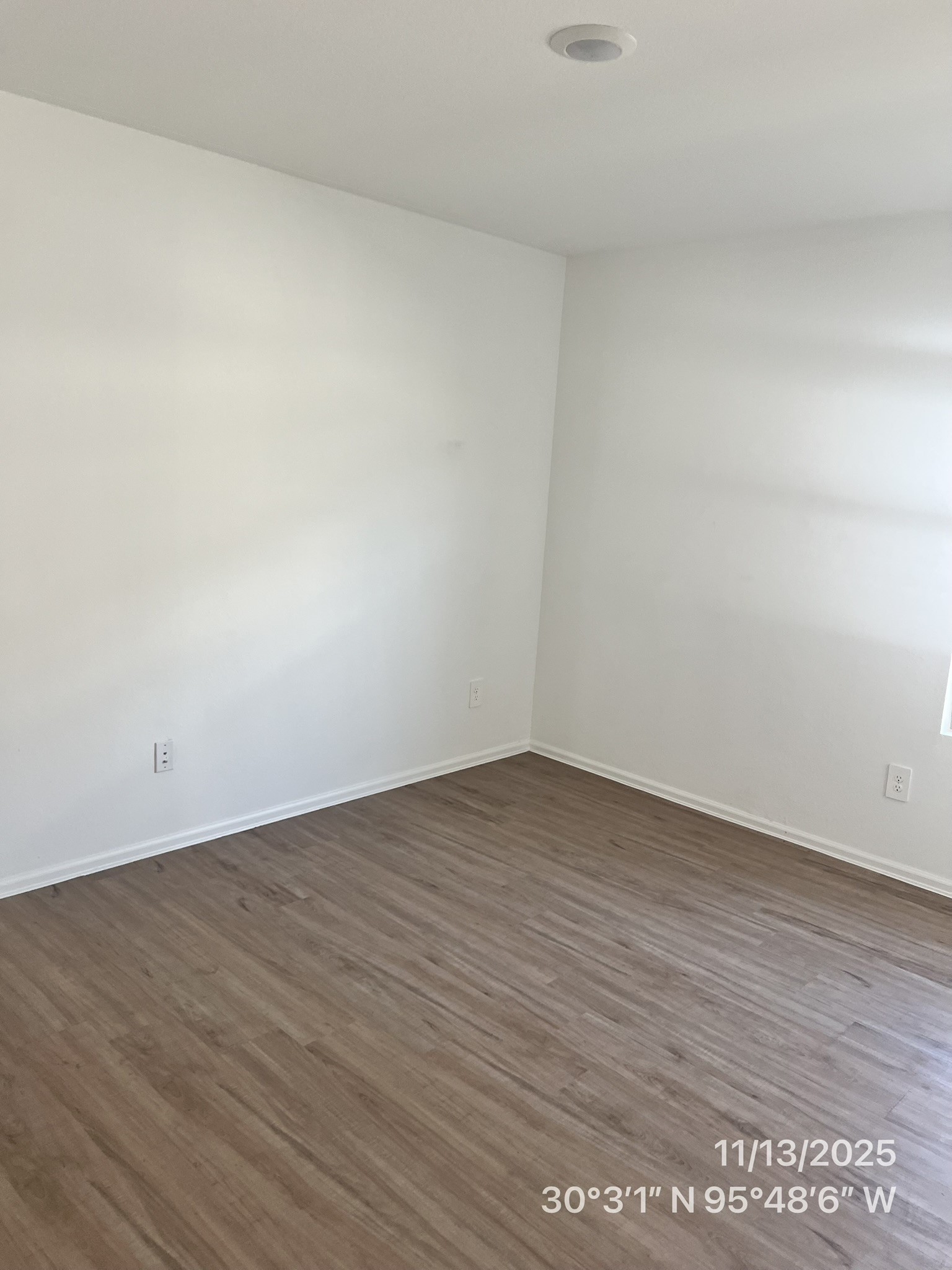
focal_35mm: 26
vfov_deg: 67.3
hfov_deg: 53.1
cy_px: 635
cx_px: 476
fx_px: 953
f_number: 1.5
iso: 125
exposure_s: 1/109
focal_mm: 5.7
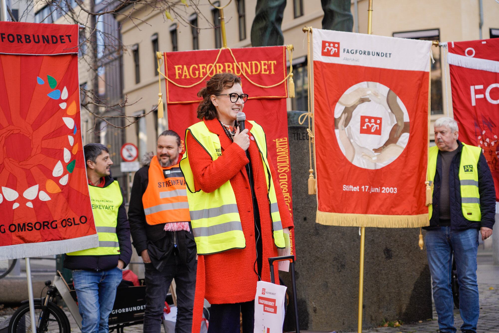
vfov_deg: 18.7
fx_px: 1012
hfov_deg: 27.7
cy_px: 166
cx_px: 250
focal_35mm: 73
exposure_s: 1/320
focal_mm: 73
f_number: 4
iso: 160
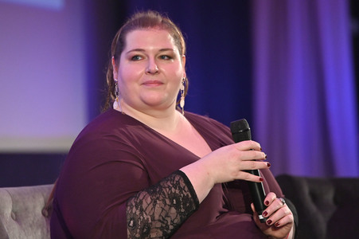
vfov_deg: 6.9
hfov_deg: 10.3
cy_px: 120
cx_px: 180
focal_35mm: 200
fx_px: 1993
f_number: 2.8
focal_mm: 200
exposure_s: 1/320
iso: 4000
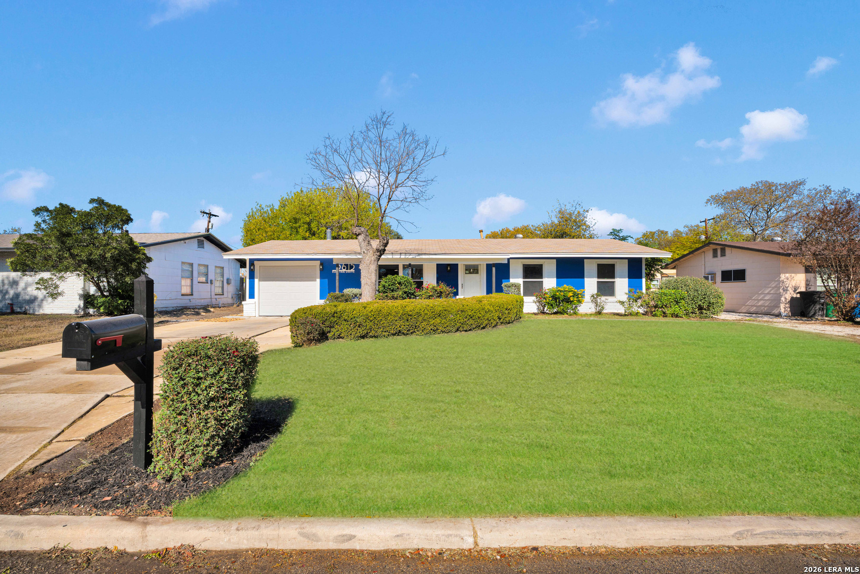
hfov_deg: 95.0
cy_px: 287
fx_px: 394
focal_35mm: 16
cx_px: 430
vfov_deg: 72.1
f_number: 11
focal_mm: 16.5
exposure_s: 1/640
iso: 250
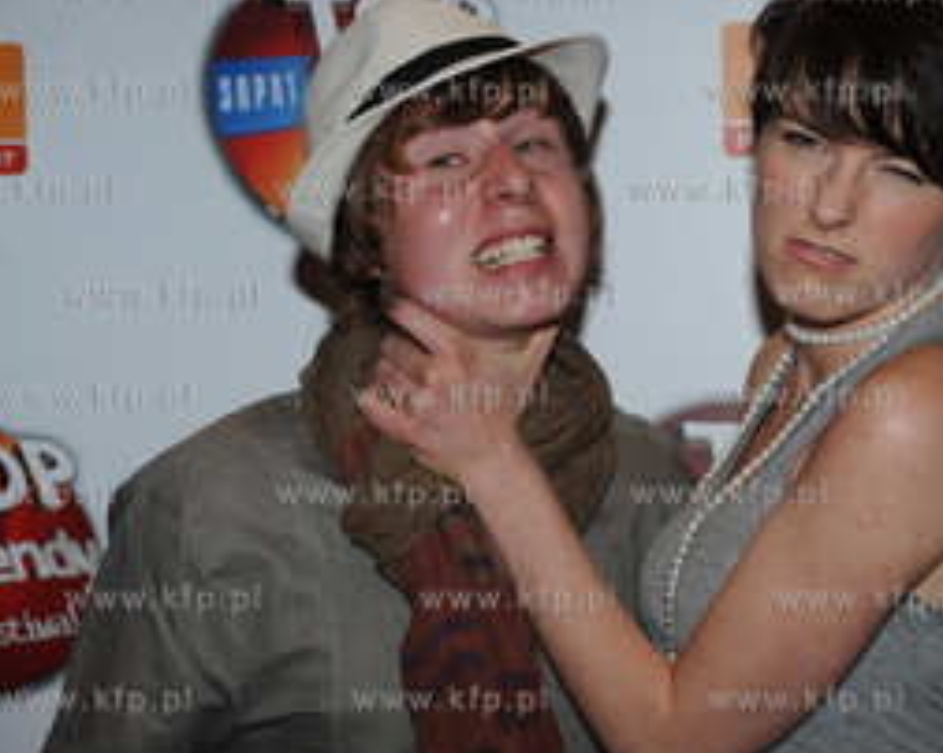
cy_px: 343
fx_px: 2566
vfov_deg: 16.7
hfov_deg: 20.7
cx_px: 649
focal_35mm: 92
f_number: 5.6
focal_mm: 62
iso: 400
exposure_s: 1/160
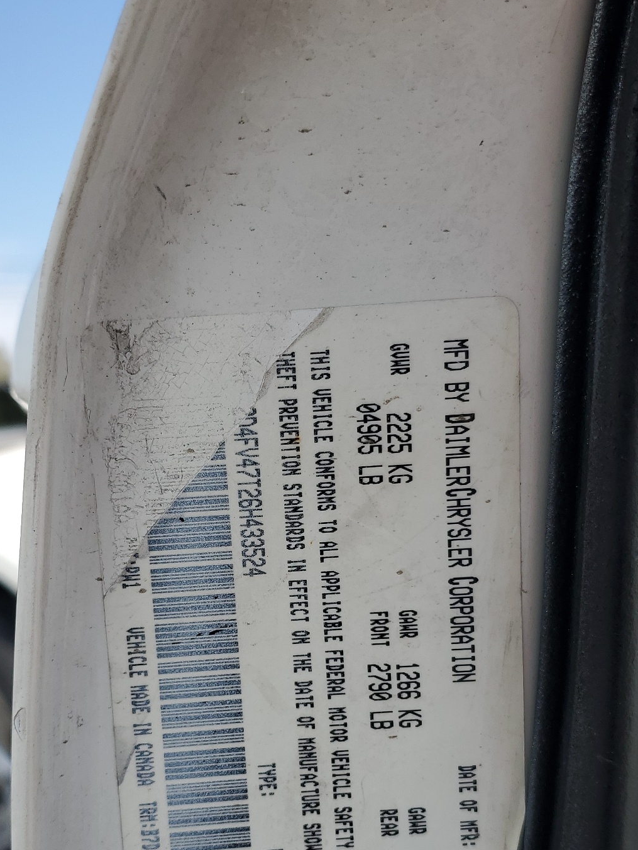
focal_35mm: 41
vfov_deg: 45.2
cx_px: 299
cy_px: 555
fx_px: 1007
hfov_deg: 35.1
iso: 50
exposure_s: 1/2500
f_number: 1.5
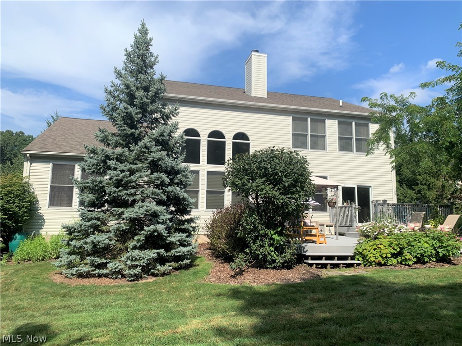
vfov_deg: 53.1
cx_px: 231
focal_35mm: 26
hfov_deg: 67.3
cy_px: 173
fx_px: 347
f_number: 1.8
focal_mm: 4.25
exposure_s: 1/2611
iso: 25
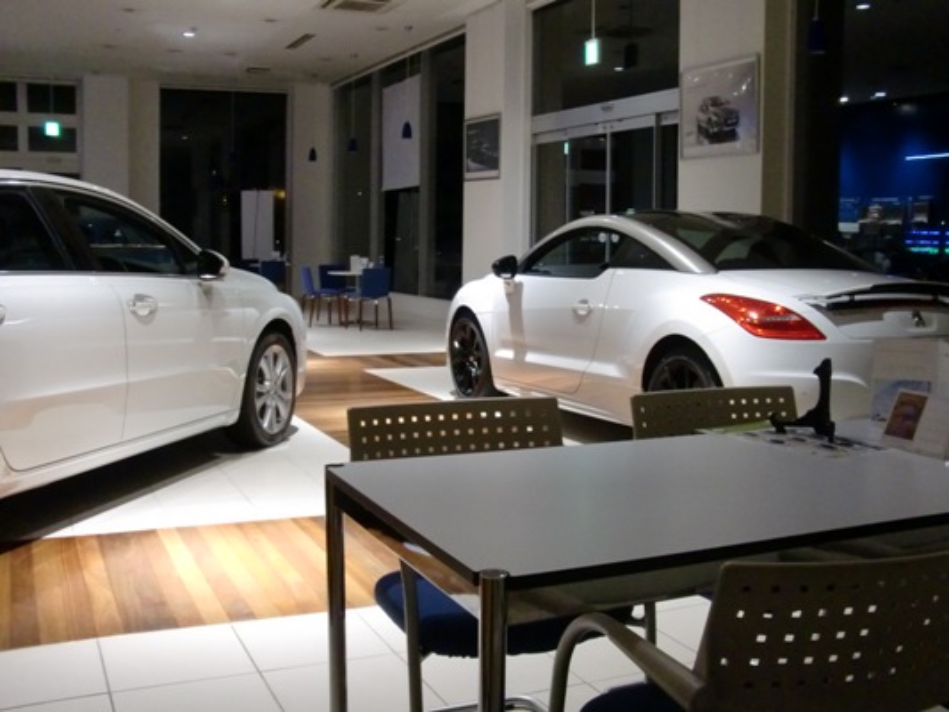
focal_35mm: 38
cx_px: 474
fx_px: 1042
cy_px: 356
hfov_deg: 49.0
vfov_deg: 37.7
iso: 400
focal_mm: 6.66
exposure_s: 1/10
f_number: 3.9
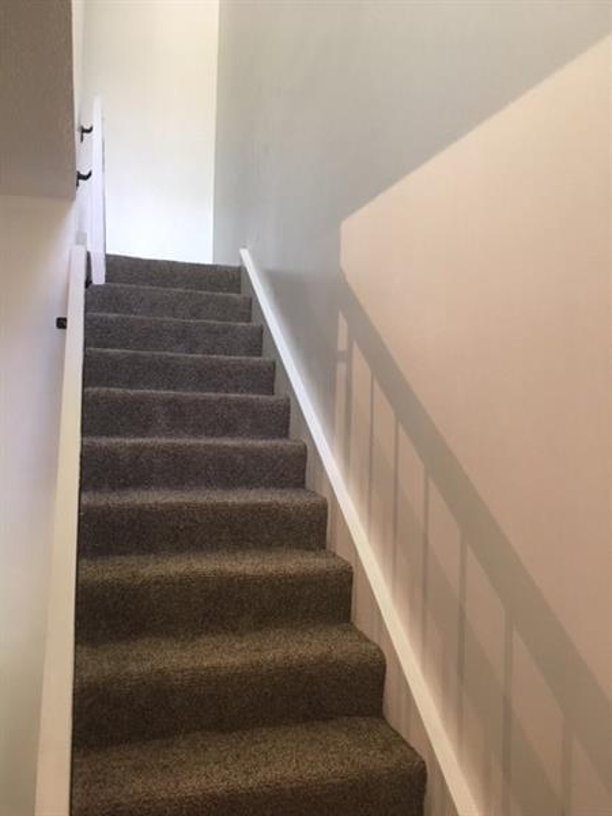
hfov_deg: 48.2
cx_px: 306
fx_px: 684
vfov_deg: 61.7
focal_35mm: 29
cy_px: 408
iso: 100
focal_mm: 4.15
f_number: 2.2
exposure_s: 1/30
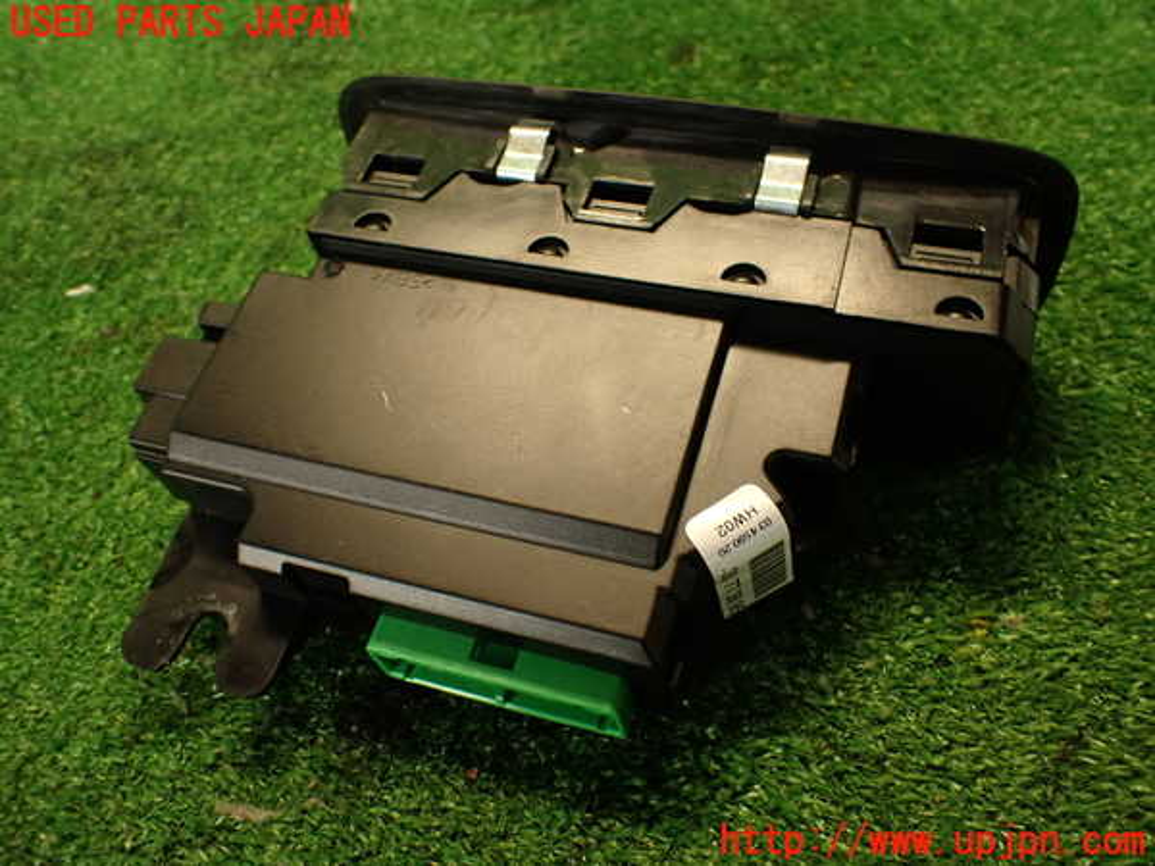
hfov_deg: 60.0
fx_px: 1001
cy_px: 433
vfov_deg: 46.8
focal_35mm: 30
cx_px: 578
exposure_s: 1/30
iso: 200
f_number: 2.3
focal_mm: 5.4
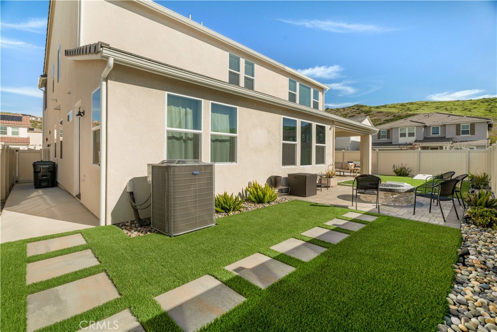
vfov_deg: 73.8
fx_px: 221
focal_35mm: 16
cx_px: 248
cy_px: 166
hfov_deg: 96.7
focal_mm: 16
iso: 400
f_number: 8
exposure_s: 1/640
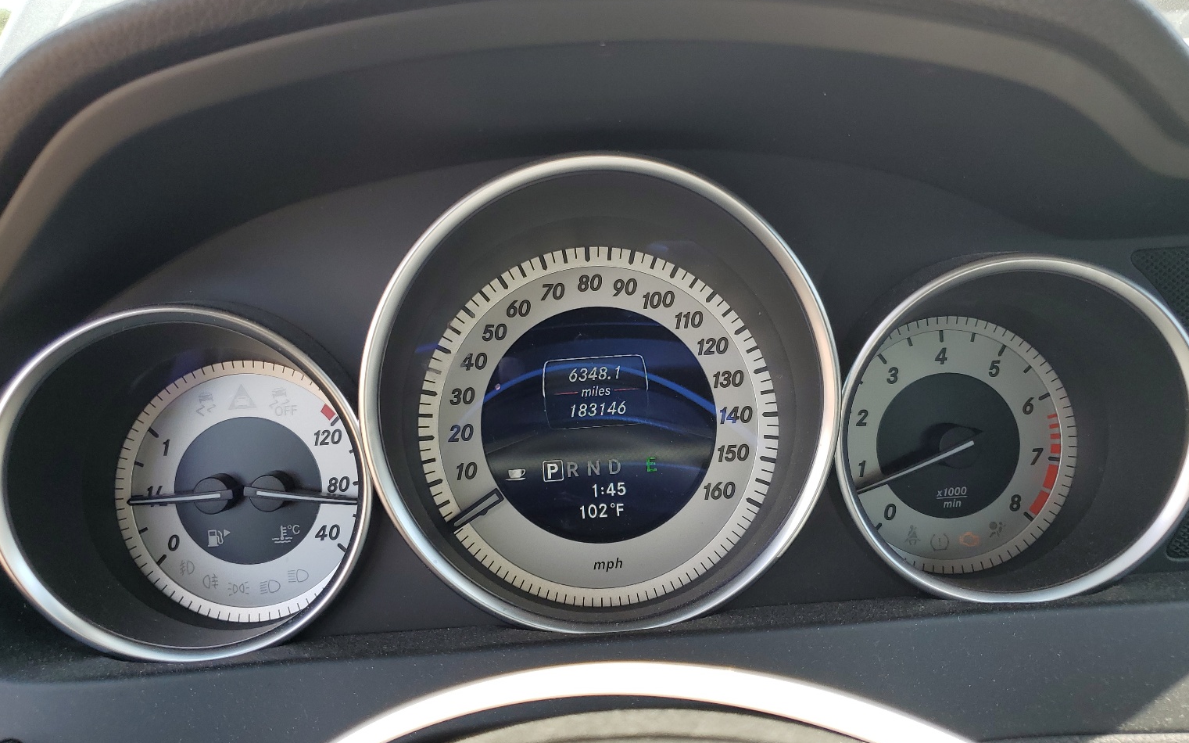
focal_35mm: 29
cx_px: 588
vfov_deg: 43.1
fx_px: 940
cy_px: 358
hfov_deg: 64.6
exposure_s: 1/417
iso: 50
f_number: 1.5
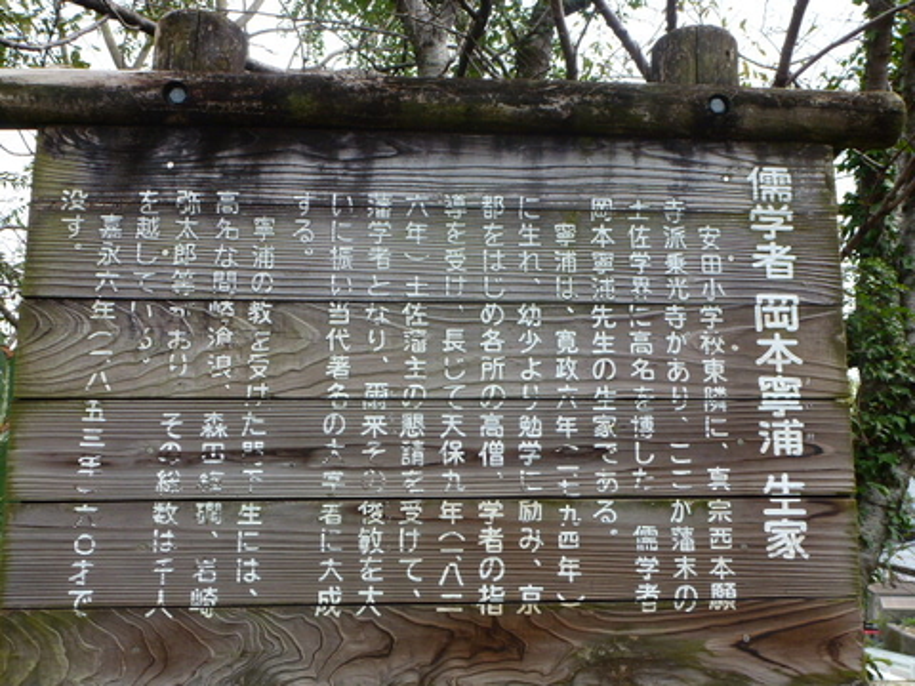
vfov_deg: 46.8
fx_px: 793
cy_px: 343
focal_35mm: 30
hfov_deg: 60.0
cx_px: 458
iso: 100
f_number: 4
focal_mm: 5.4
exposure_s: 1/250
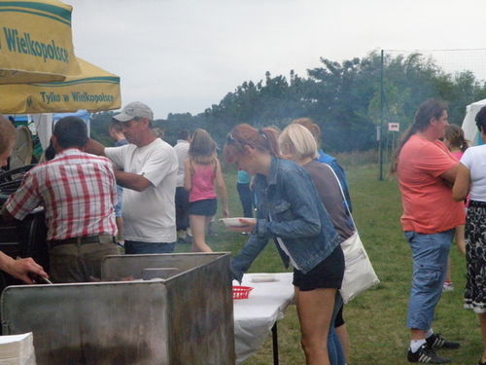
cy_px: 182
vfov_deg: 15.1
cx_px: 243
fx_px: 1376
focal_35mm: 98
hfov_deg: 20.0
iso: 800
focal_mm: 17.48
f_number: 4.1
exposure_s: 1/320
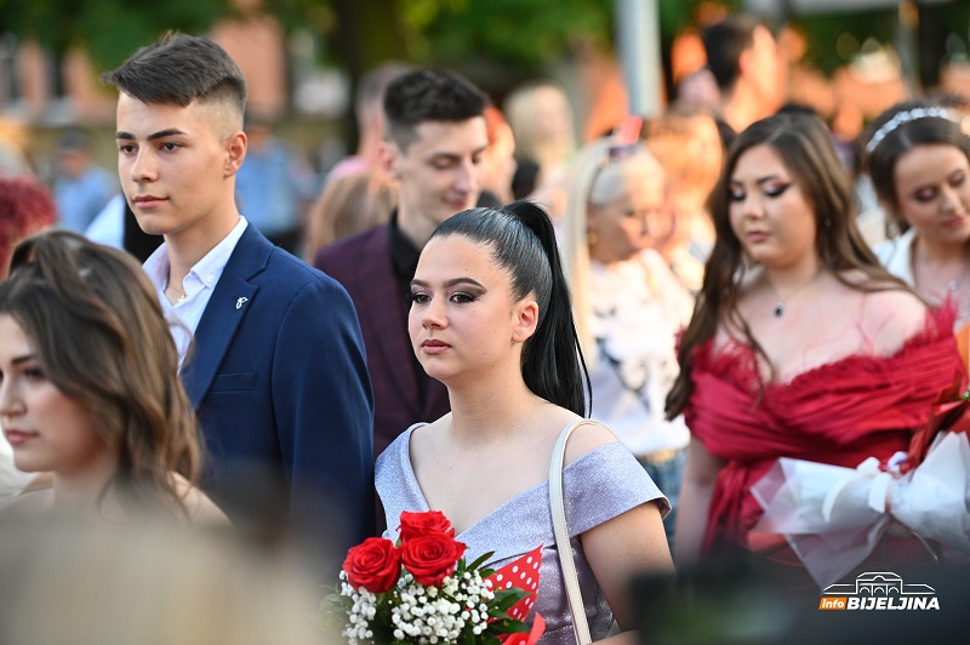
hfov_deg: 16.4
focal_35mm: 125
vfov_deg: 10.9
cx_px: 485
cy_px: 322
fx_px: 3365
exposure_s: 1/1000
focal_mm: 125
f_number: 2.8
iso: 800
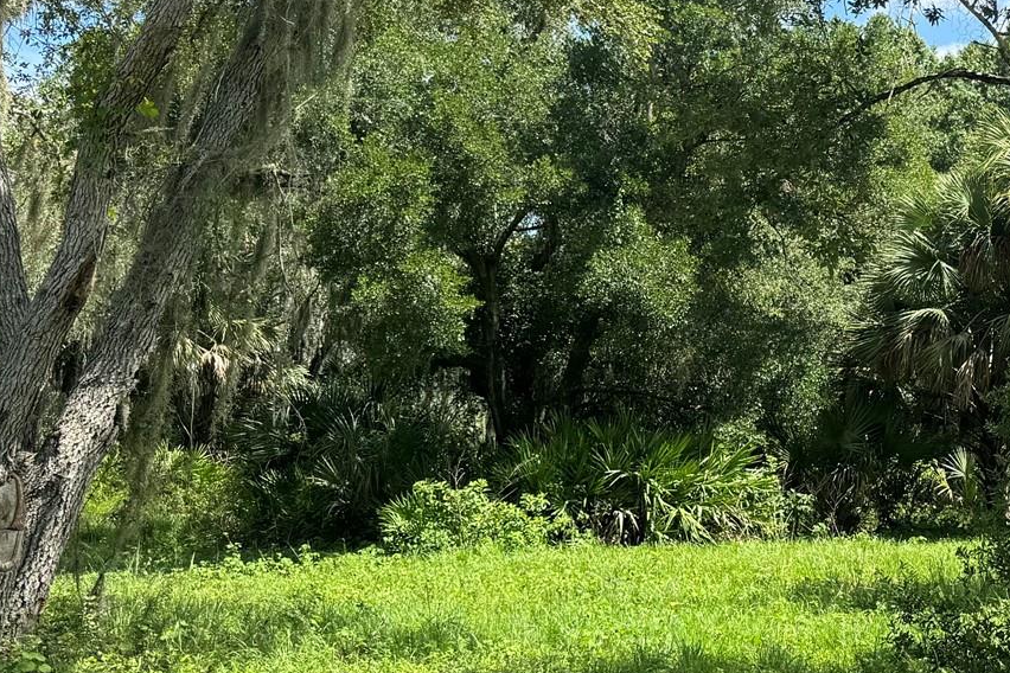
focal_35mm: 60
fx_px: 1683
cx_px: 1102
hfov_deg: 30.1
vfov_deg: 22.6
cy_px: 348
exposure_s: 1/1261
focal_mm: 6.76
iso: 80
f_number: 1.78
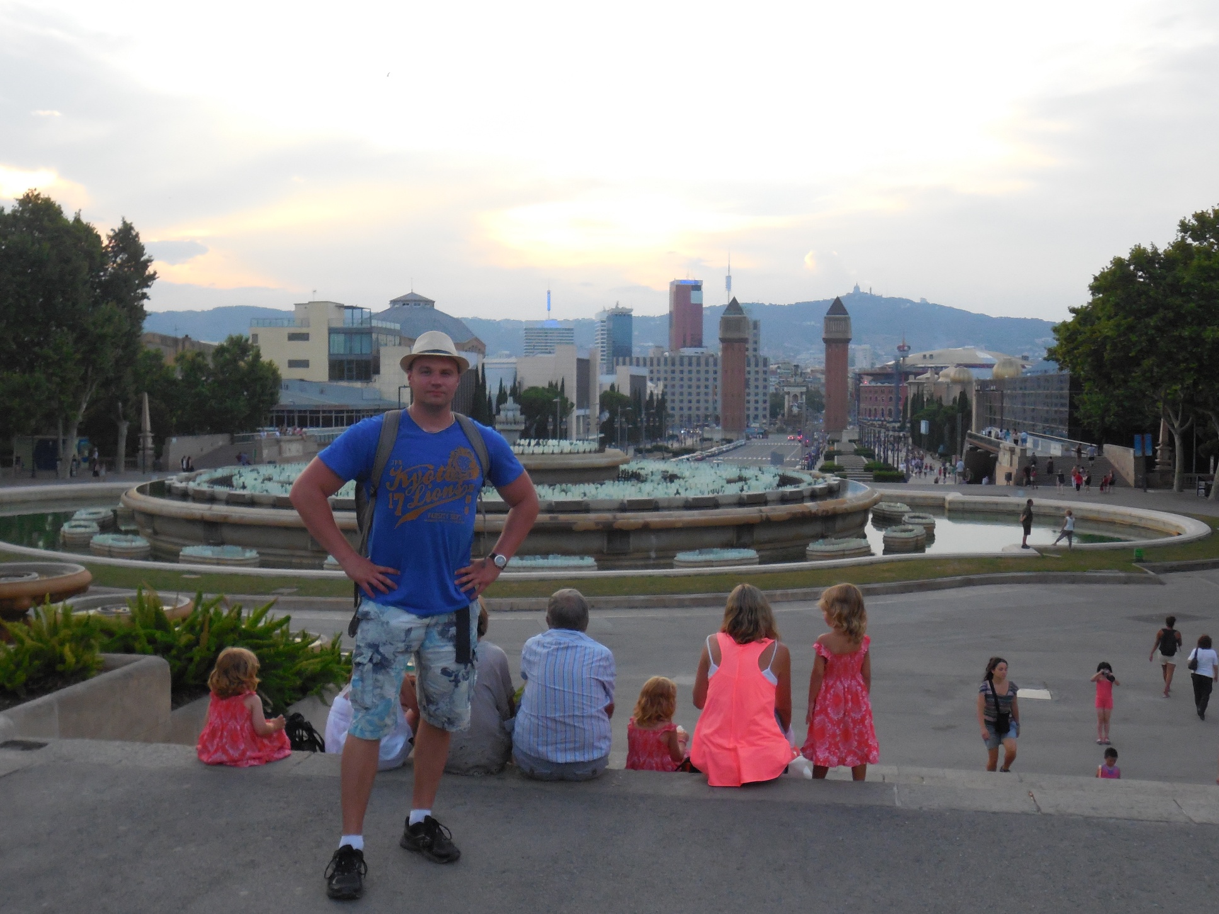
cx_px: 610
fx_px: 1338
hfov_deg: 49.0
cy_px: 457
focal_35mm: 38
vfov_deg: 37.7
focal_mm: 6.8
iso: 400
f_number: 4.2
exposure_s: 1/250
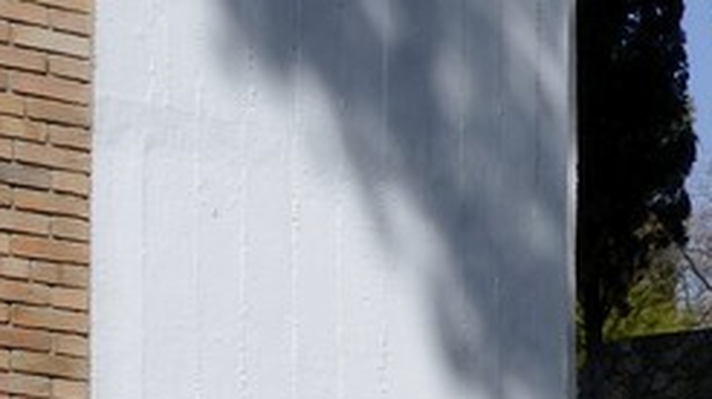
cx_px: 2203
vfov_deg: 6.2
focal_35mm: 191
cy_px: 801
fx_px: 3604
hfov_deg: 9.0
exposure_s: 1/160
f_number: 14
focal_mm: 28
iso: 200
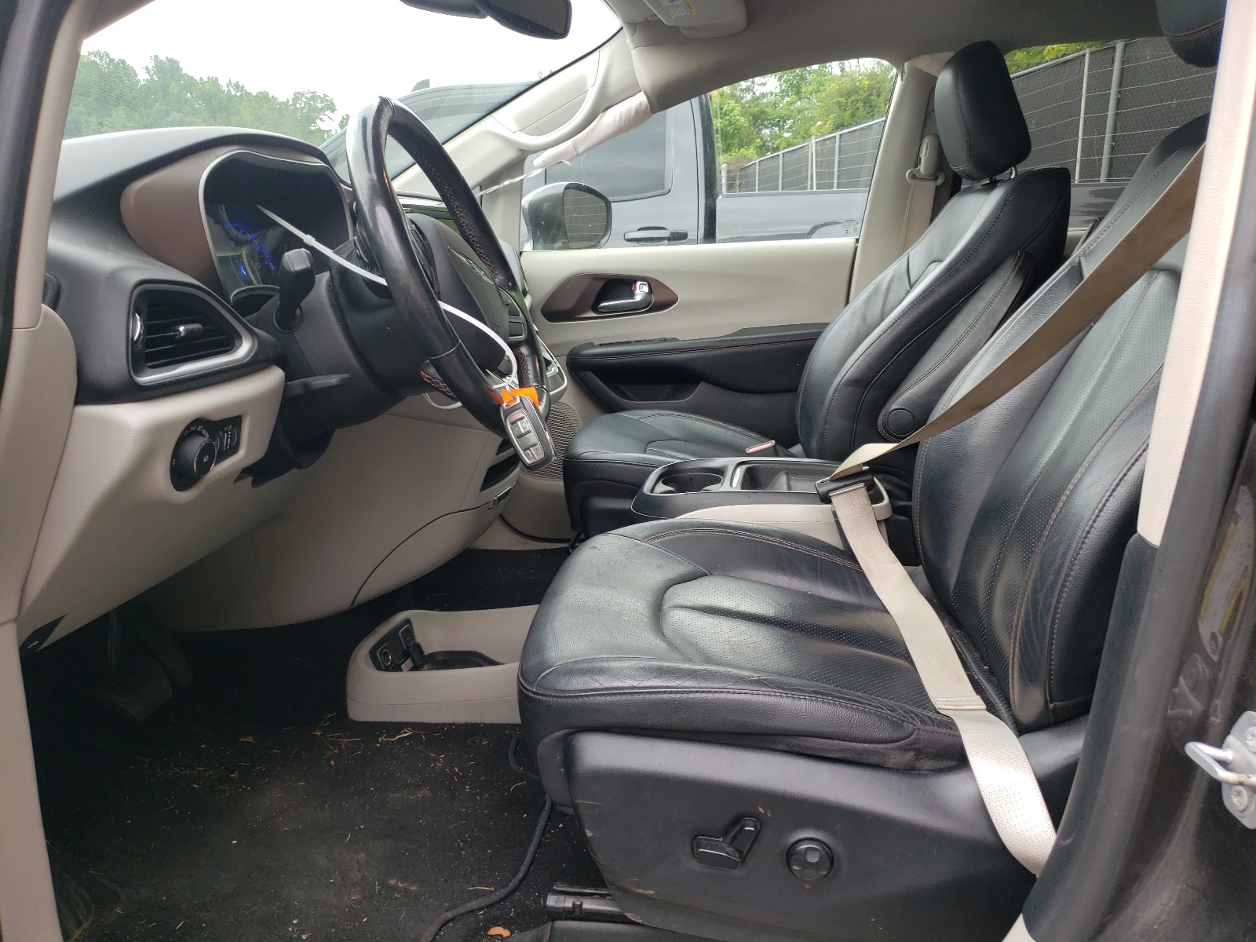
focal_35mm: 26
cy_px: 471
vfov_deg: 53.1
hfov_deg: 67.3
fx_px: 943
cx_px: 628
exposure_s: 1/227
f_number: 1.5
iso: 50
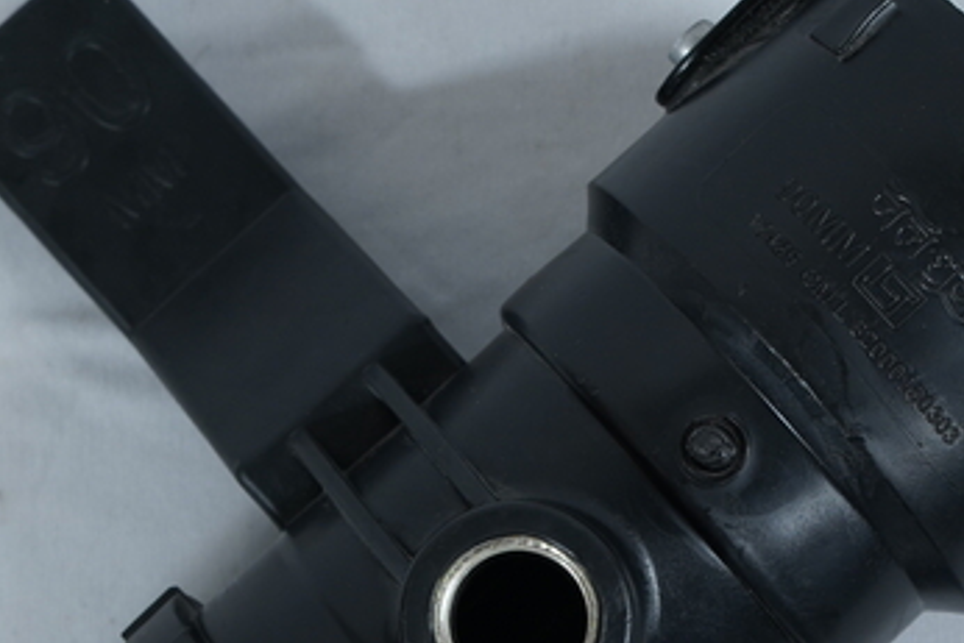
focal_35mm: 104
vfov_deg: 13.1
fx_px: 2786
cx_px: 702
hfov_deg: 19.5
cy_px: 592
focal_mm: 36
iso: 500
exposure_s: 1/100
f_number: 8
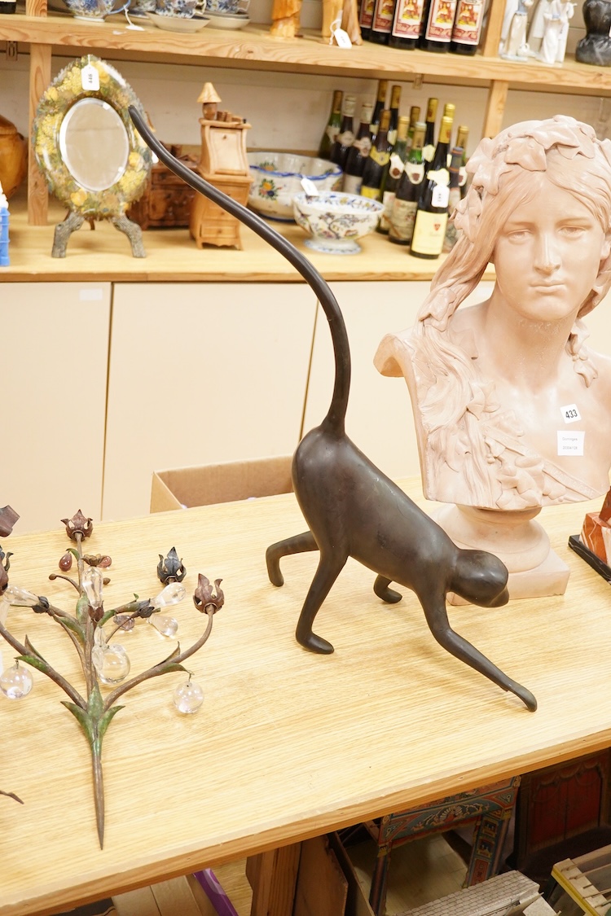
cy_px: 458
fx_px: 1146
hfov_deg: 29.9
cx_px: 306
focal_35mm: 45
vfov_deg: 43.6
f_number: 3.5
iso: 2500
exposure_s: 1/200
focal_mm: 30
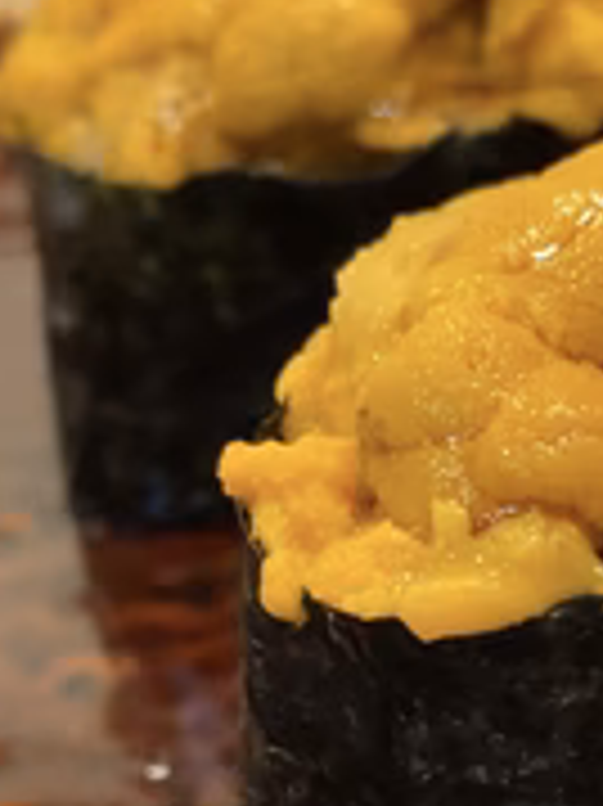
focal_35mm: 58
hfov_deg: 24.6
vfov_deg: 32.5
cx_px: 526
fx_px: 1349
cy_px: 621
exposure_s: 1/60
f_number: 1.8
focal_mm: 4.25
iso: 500
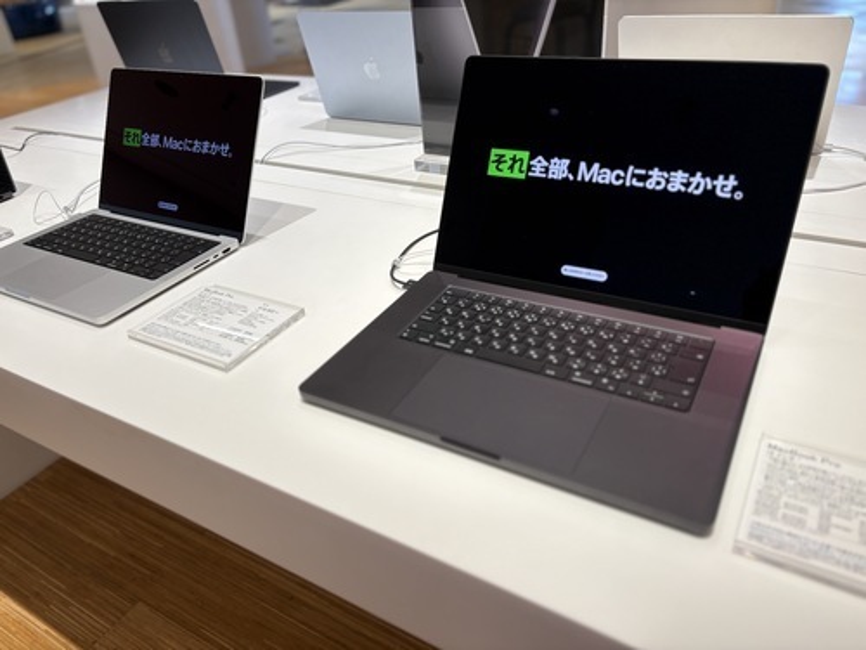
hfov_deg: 67.3
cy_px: 325
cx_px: 433
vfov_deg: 53.1
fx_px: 650
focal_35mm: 26
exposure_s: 1/159
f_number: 1.6
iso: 32
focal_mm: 5.96
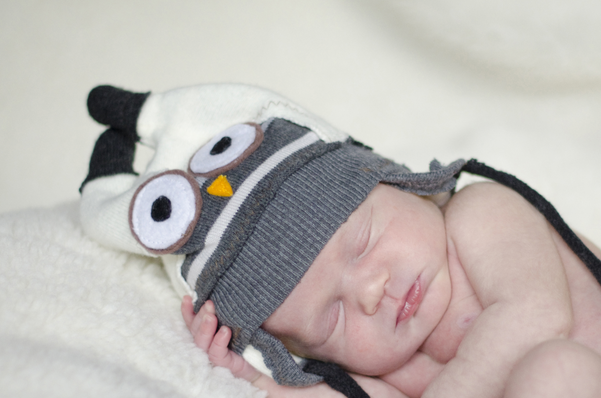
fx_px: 1766
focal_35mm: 106
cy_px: 274
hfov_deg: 19.2
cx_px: 409
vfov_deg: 12.8
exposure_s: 1/160
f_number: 1.4
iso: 400
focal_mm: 50
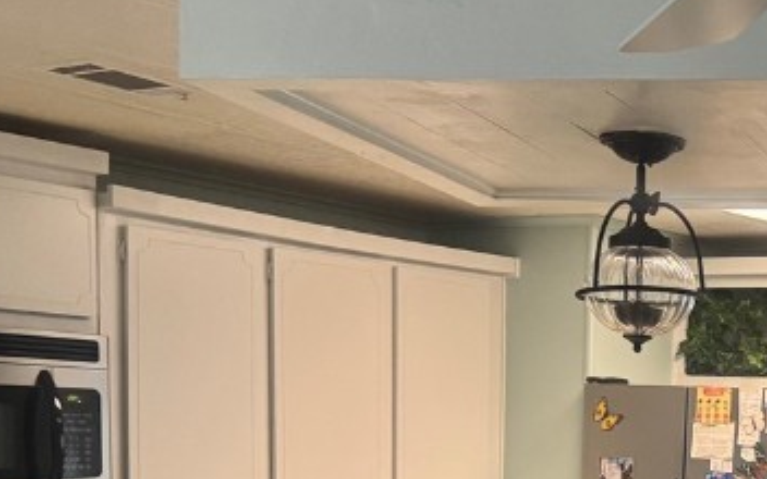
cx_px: 774
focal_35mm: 74
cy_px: 638
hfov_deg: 26.3
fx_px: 1547
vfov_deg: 16.6
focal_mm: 6.76
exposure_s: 1/60
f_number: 1.78
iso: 320
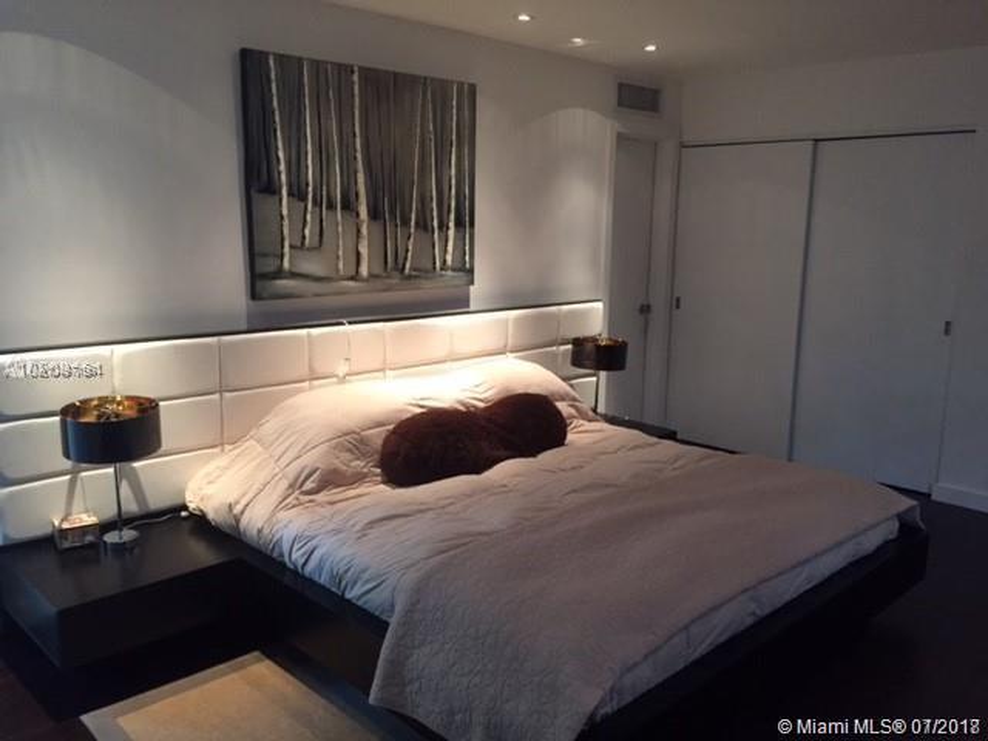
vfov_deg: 48.2
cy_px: 370
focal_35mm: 29
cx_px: 494
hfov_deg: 61.7
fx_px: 828
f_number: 2.2
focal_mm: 4.15
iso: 200
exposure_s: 1/30
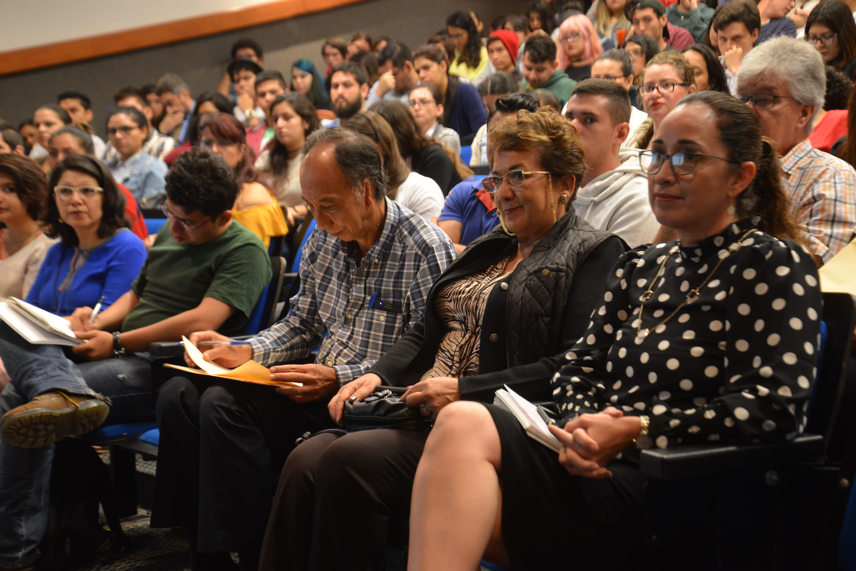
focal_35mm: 58
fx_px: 1380
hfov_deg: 34.5
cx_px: 428
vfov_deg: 23.4
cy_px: 286
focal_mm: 58
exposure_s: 1/15
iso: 1600
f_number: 4.5
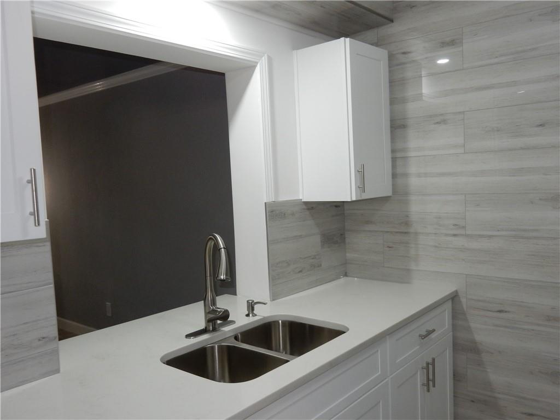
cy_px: 210
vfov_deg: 46.8
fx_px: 485
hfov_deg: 60.0
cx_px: 280
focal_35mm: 30
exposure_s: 1/30
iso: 180
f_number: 4
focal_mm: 5.4
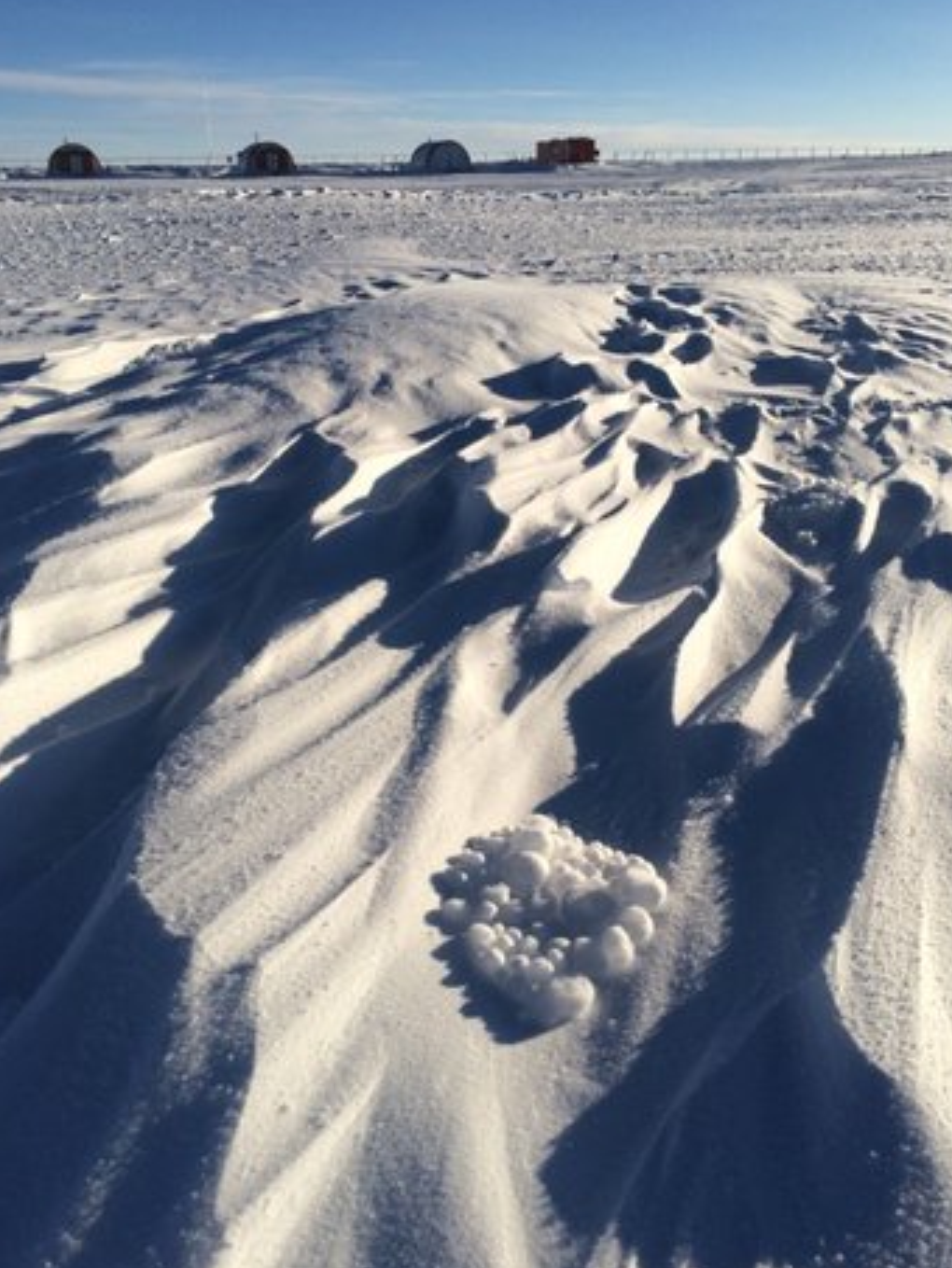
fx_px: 1173
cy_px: 596
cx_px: 475
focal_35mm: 32
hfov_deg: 44.2
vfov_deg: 56.8
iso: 32
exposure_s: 1/4115
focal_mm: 4.15
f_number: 2.2
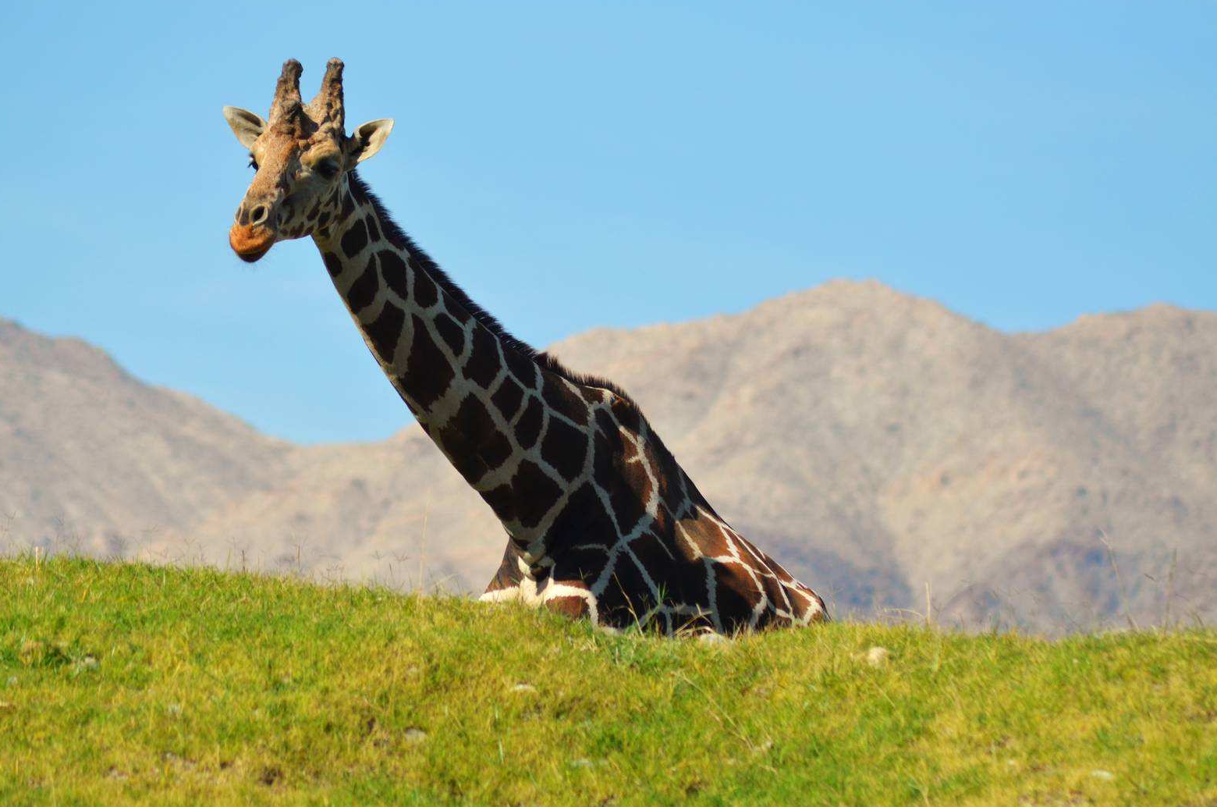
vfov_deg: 4.2
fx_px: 10899
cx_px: 608
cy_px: 395
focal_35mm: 323
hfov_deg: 6.4
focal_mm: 210
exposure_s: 1/2000
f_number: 5.6
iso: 250
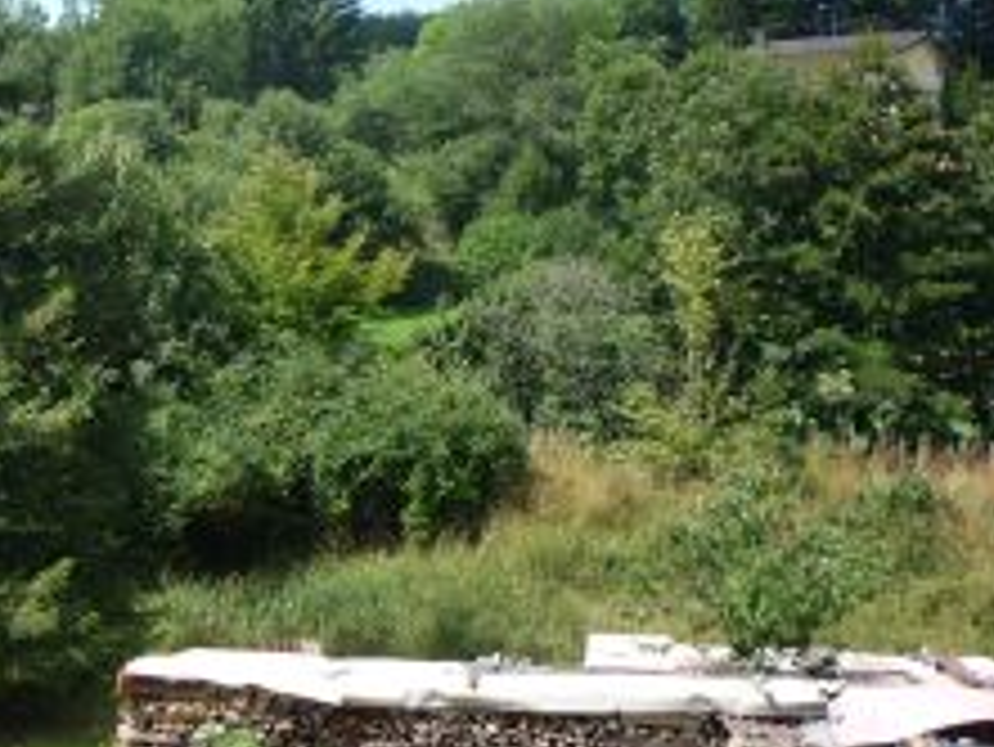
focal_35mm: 76
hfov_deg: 24.3
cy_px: 374
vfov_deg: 19.4
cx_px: -45
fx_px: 2184
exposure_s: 1/320
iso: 100
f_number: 4
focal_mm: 5.2
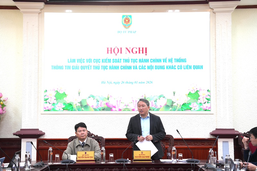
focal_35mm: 70
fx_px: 500
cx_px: 128
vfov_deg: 19.4
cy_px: 86
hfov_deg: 28.8
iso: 200
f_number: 2.8
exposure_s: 1/80
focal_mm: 70
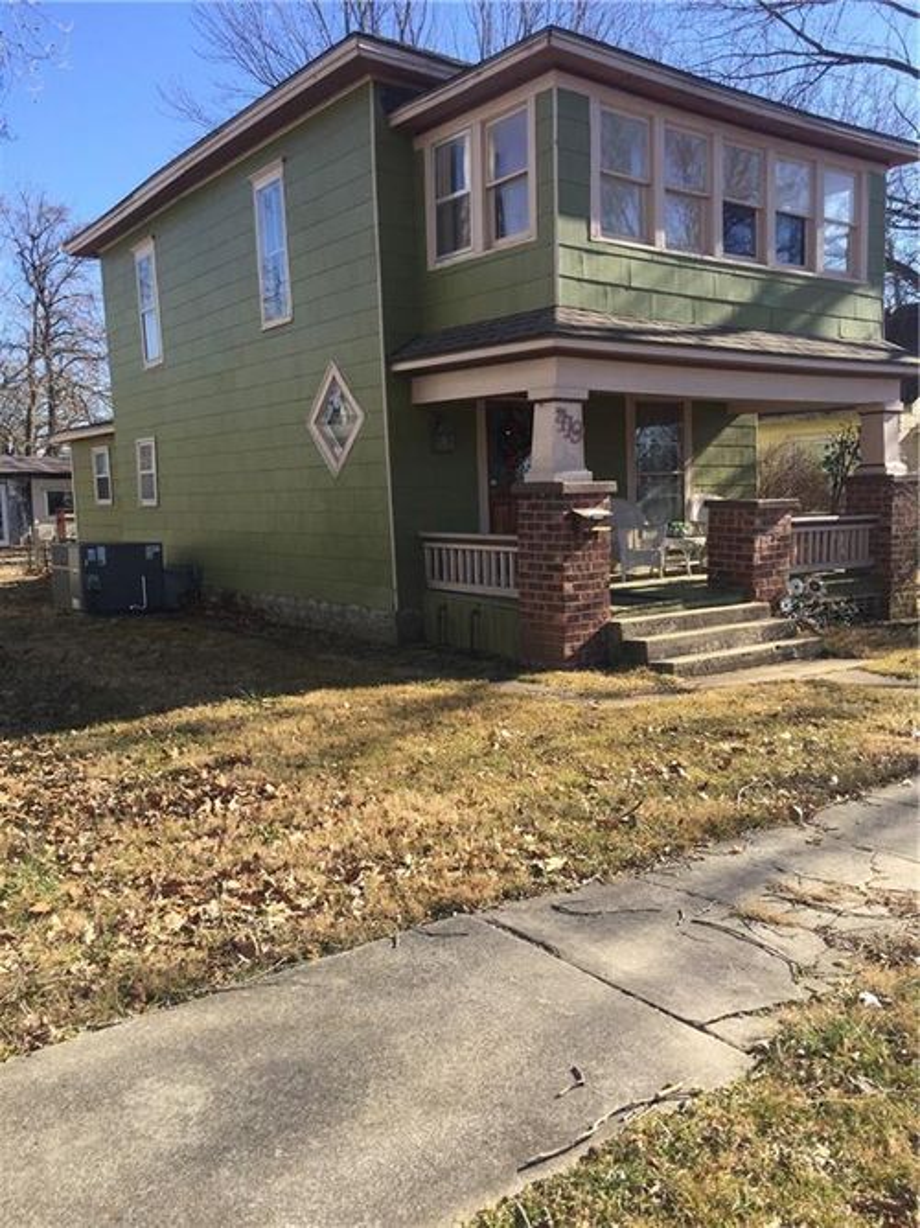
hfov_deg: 48.2
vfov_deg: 61.7
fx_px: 1028
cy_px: 614
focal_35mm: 29
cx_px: 460
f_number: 2.2
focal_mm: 4.15
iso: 32
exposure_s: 1/706
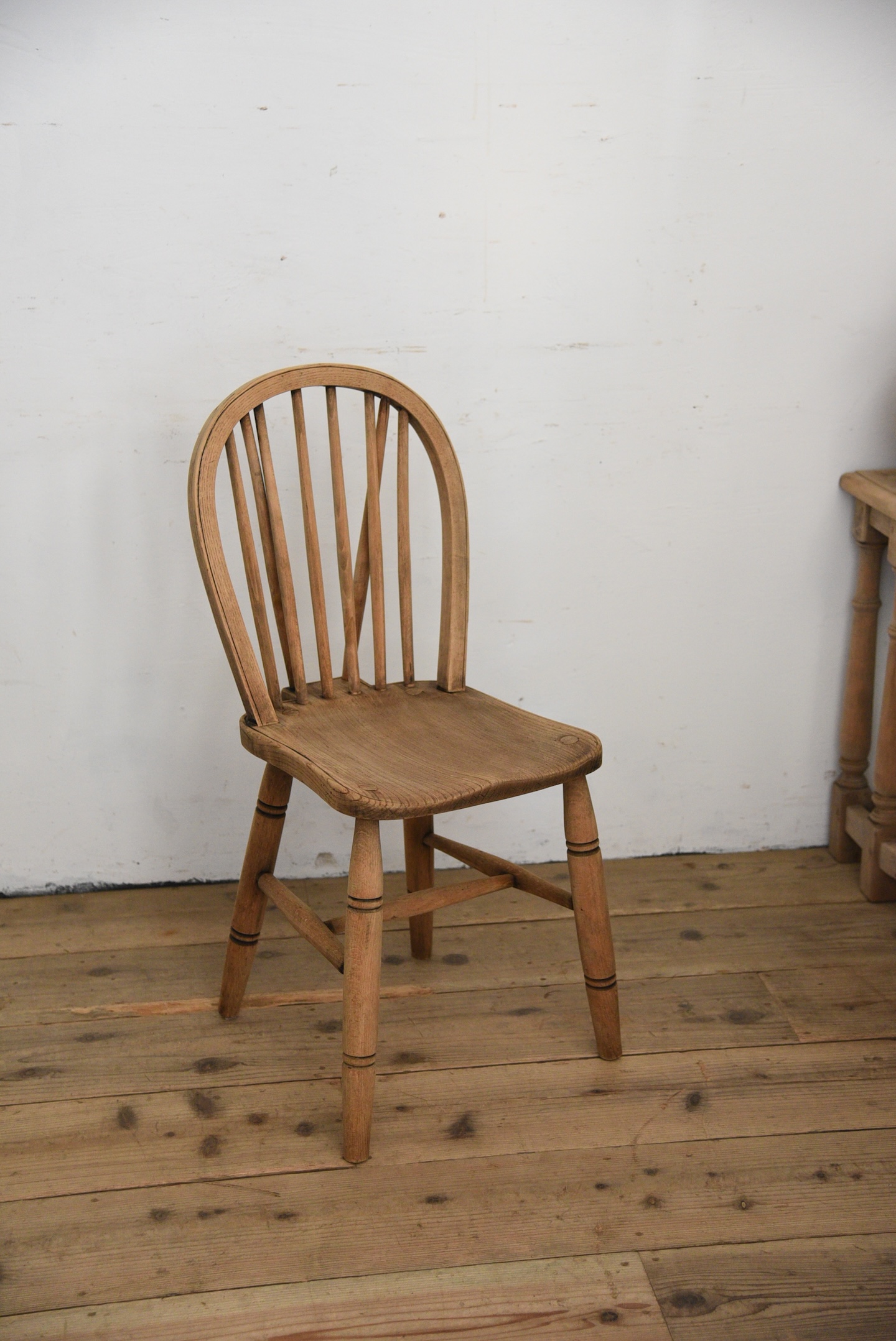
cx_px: 448
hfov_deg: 27.0
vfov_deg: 39.6
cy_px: 670
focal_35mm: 50
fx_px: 1865
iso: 3200
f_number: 4
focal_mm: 50
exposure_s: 1/50
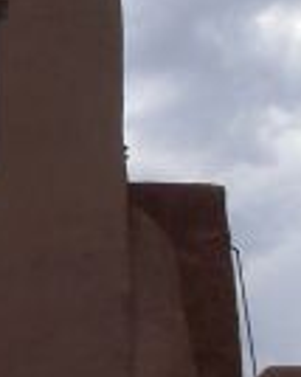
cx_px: -113
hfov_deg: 9.6
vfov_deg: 12.3
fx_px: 1750
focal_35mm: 157
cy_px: 197
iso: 100
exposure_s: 1/350
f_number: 8
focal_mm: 7.8
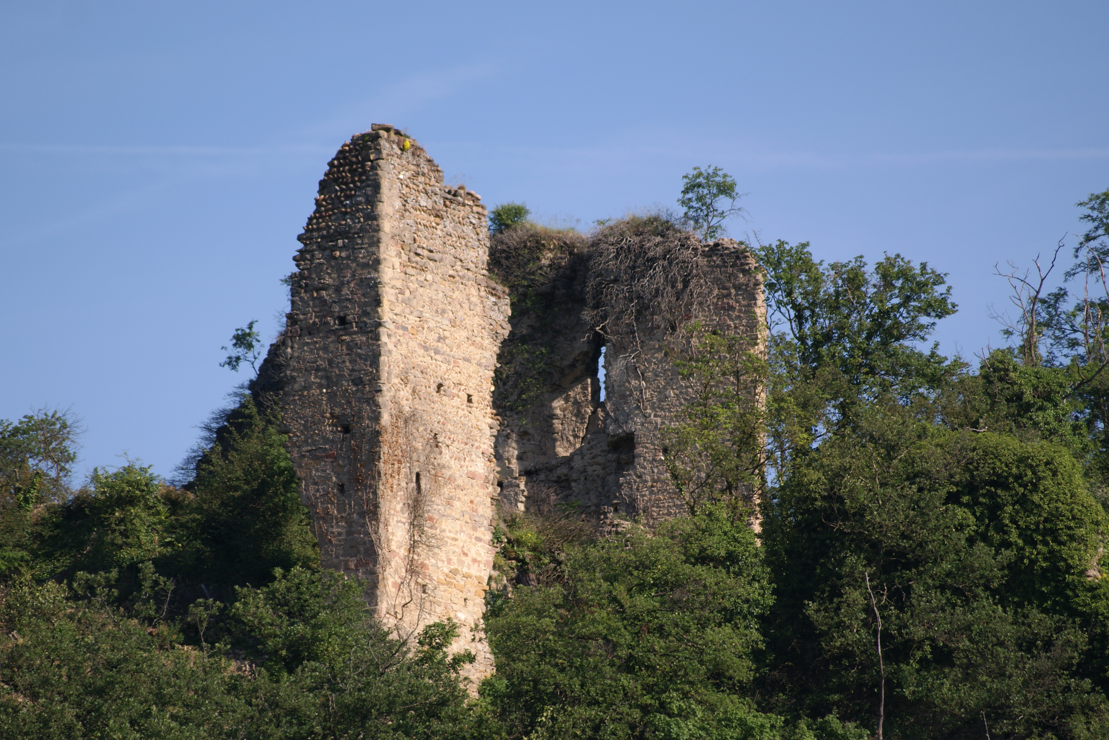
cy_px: 323
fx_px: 10782
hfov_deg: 5.9
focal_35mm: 350
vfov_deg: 3.9
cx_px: 549
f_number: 5.6
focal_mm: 200
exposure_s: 1/320
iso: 100
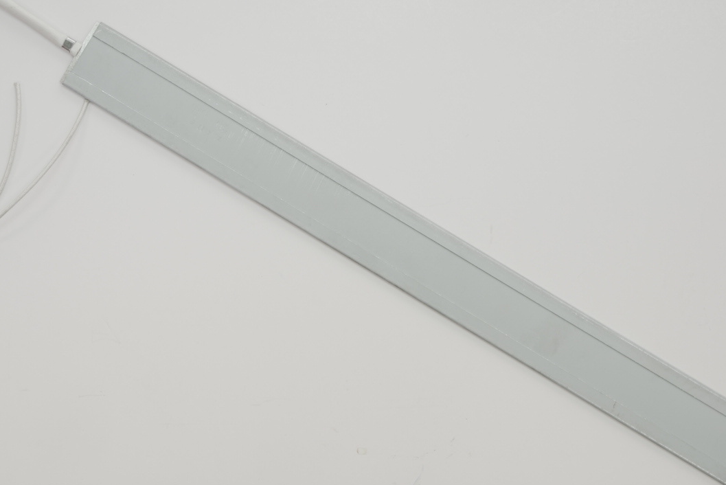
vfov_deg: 17.3
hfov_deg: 25.7
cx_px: 296
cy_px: 244
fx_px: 1589
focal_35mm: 79
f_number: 2.8
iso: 800
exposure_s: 1/200
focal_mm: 51.5
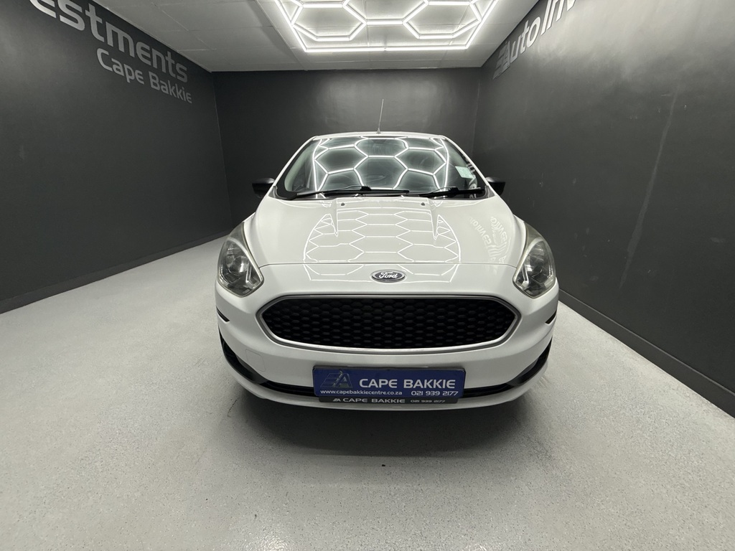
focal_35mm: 14
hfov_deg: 102.1
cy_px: 276
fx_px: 297
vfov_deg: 85.7
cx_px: 368
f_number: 2.2
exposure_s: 1/100
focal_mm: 2.22
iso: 64
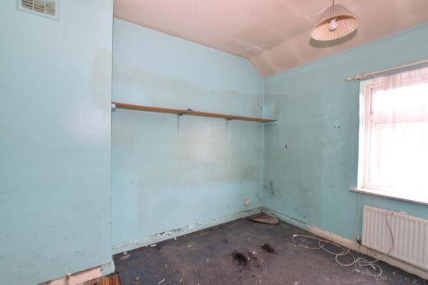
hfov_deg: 100.4
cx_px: 214
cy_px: 142
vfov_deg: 77.4
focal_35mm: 15
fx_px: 178
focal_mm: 10
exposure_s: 1/4
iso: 100
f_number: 7.1
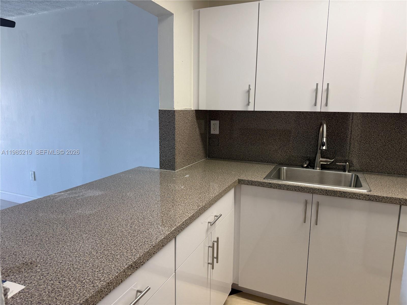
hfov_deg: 71.6
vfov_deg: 56.8
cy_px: 152
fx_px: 282
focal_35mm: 24
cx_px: 204
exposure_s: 1/120
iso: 100
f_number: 1.78
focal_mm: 6.76
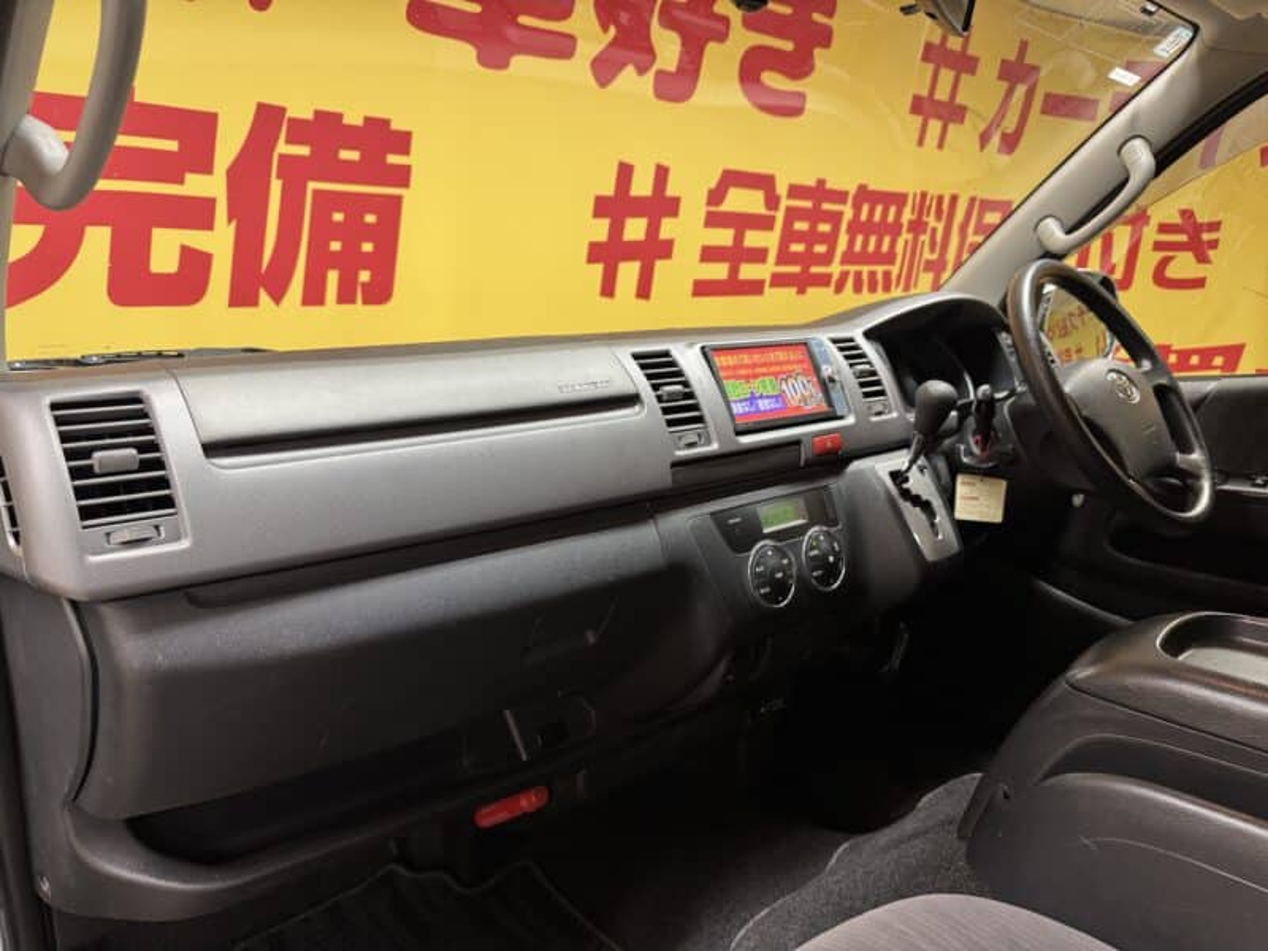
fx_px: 879
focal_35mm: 24
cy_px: 476
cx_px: 634
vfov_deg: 56.8
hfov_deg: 71.6
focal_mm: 6.76
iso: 200
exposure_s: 1/100
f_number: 1.78
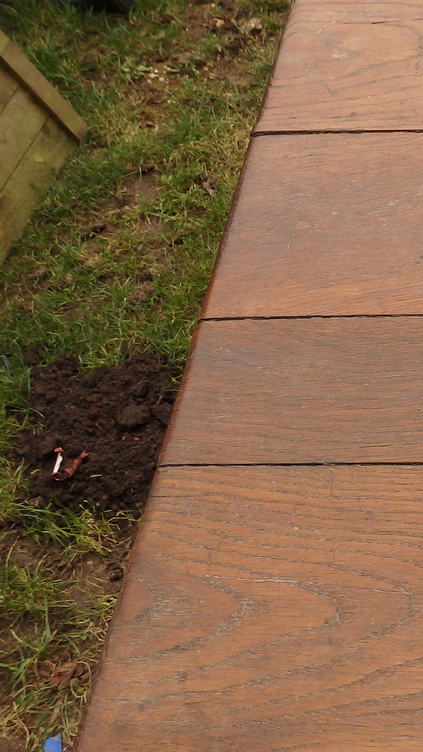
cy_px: 417
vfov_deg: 44.5
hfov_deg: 22.8
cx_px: 566
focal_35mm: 46
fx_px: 917
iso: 125
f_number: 3
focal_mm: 4.5
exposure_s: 1/640
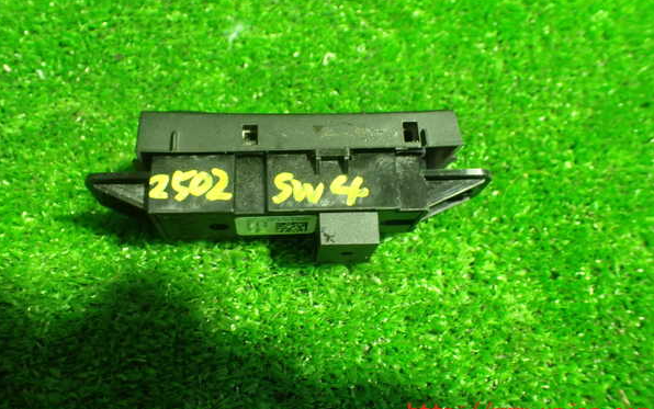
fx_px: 571
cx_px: 326
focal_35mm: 32
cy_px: 181
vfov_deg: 39.4
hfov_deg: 59.6
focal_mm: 5.4
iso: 800
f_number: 2.3
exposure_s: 1/30
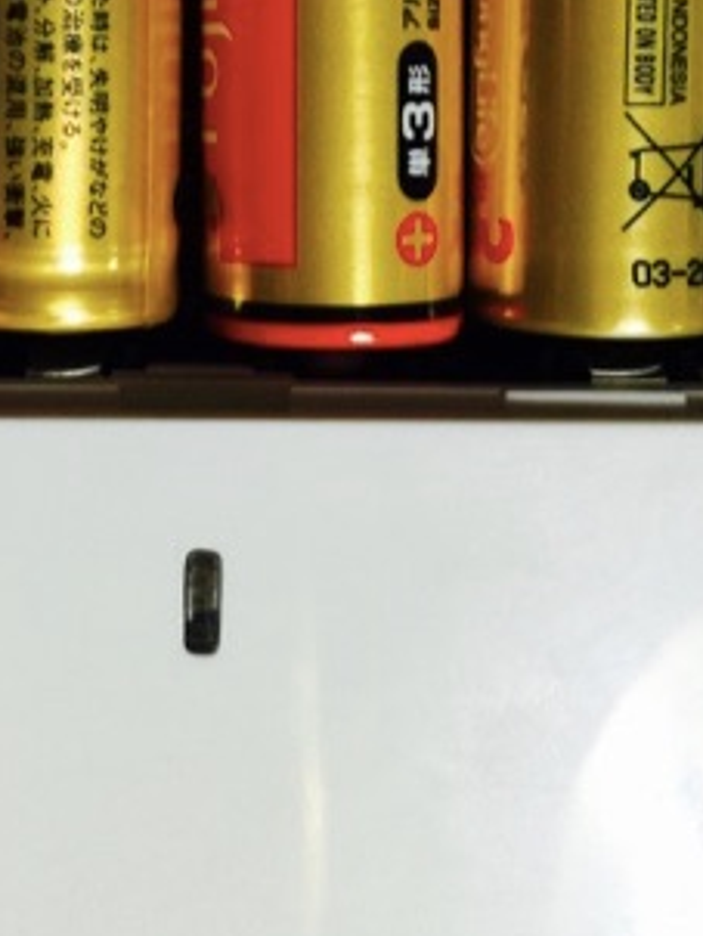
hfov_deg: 22.8
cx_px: 198
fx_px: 1731
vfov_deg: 29.3
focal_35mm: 64
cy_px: 130
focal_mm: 4.15
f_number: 2.2
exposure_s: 1/15
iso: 40
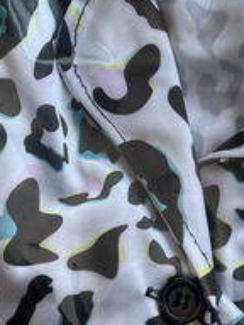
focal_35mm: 72
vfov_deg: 26.8
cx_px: 241
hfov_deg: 19.9
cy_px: 102
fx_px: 677
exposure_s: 1/138
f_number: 1.6
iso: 32
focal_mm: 5.1
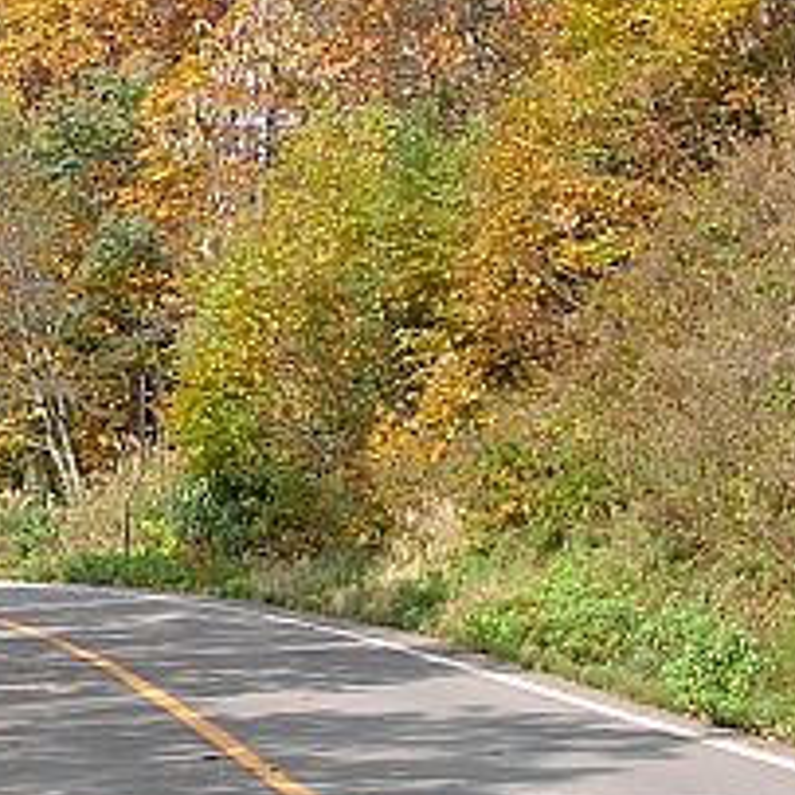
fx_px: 2754
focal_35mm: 106
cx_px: -305
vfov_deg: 16.4
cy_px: 284
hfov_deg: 15.5
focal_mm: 5.8
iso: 50
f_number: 3.5
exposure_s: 1/378
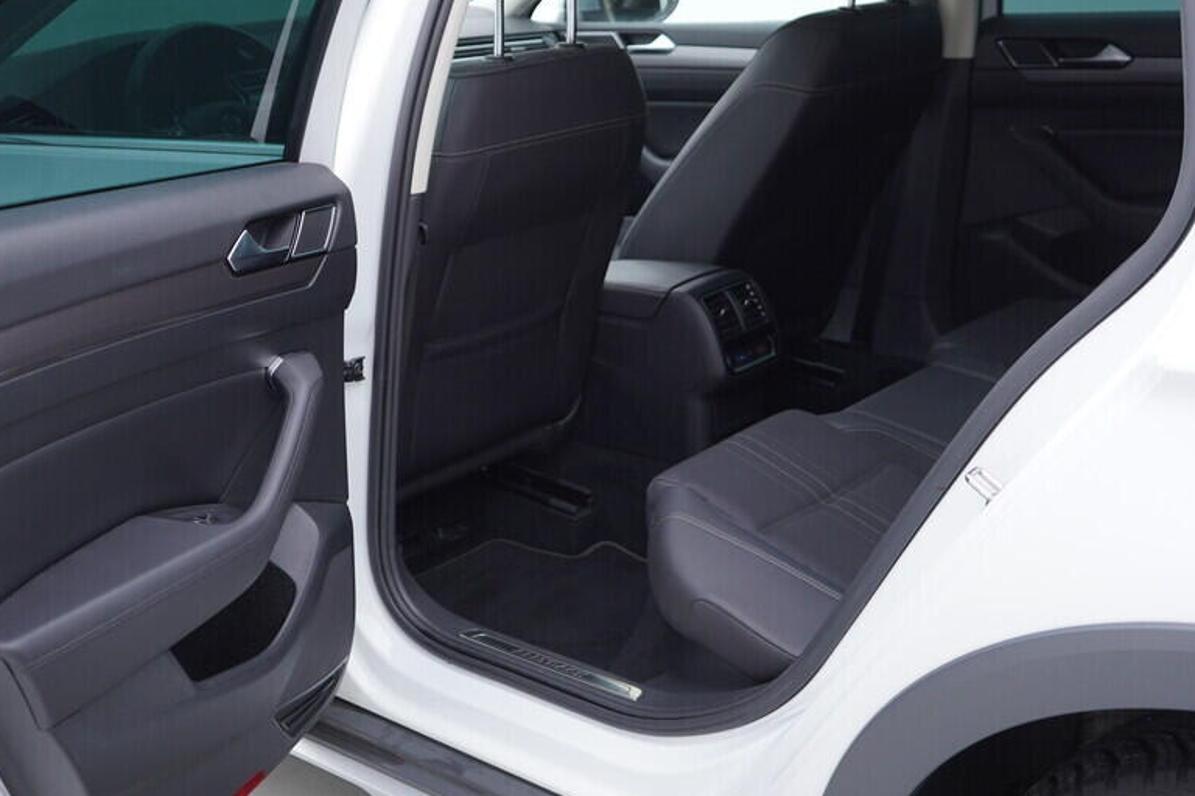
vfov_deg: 27.9
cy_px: 276
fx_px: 1593
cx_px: 429
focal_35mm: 48
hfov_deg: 40.8
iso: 125
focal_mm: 24
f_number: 2.8
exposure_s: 1/40
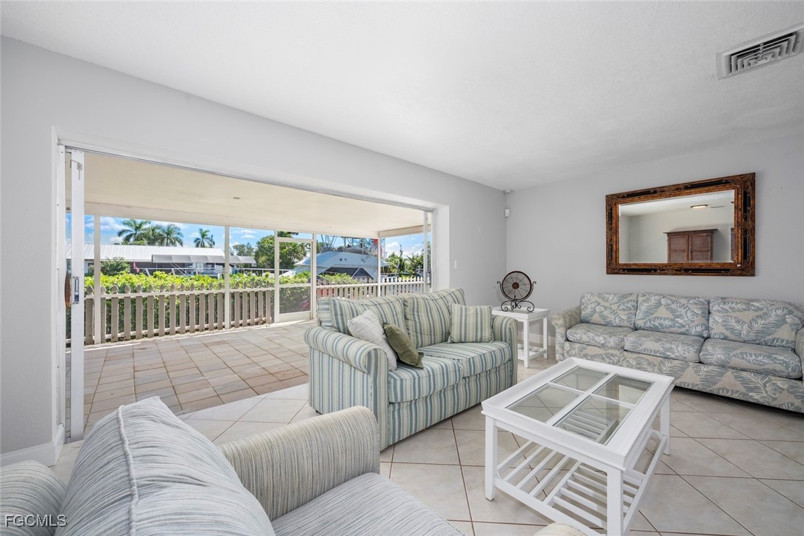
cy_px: 268
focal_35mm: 14
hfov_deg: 104.2
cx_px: 402
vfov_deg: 81.2
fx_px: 313
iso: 160
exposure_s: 1/4
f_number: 11
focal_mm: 14
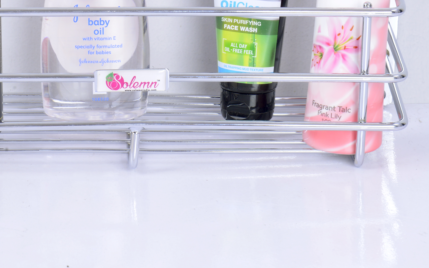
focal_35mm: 202
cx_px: 134
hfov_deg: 10.4
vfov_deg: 6.5
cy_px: 29
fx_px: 2362
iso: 320
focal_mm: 110
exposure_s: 1/125
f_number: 19
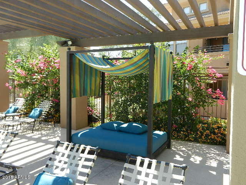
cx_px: 123
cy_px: 92
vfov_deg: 48.2
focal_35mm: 29
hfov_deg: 61.7
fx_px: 206
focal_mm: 5.1
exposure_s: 1/320
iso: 160
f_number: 3.6
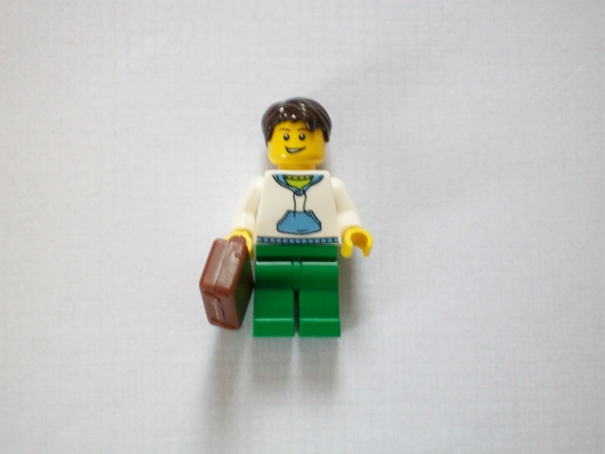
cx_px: 302
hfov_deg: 19.3
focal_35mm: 102
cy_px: 227
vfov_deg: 14.5
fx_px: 1783
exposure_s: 1/8
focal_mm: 18.3
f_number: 4.9
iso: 172
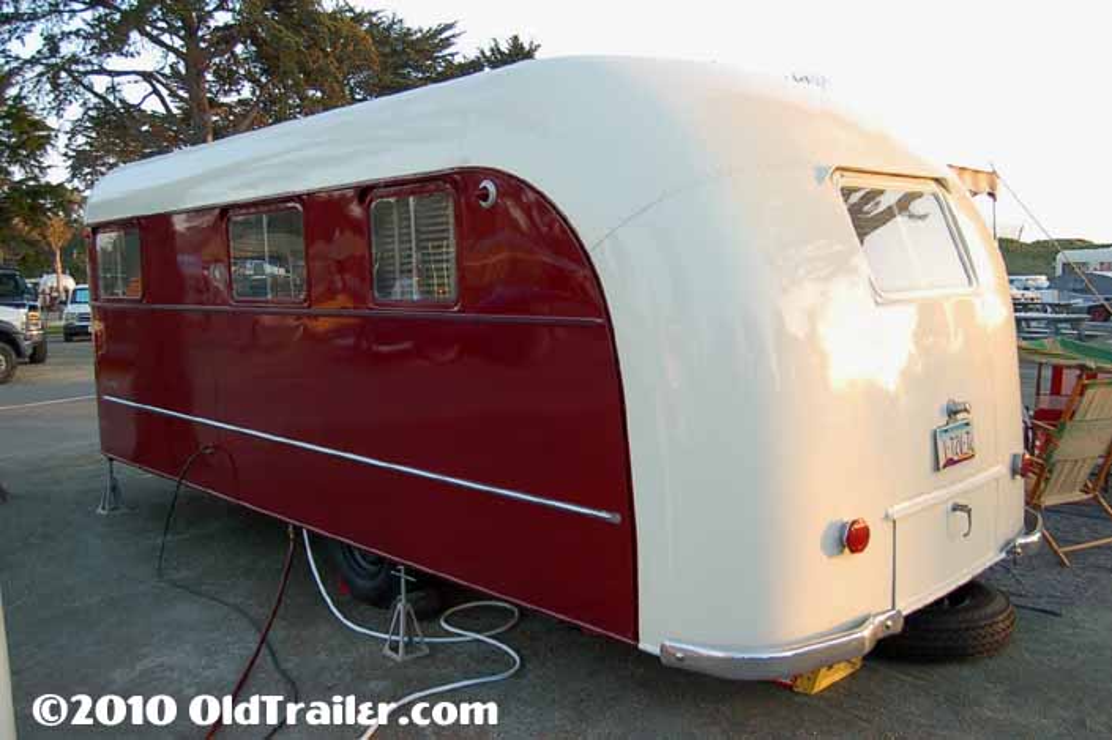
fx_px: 926
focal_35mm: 30
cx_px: 556
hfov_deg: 62.0
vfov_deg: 43.5
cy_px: 370
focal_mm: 20
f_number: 4
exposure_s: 1/60
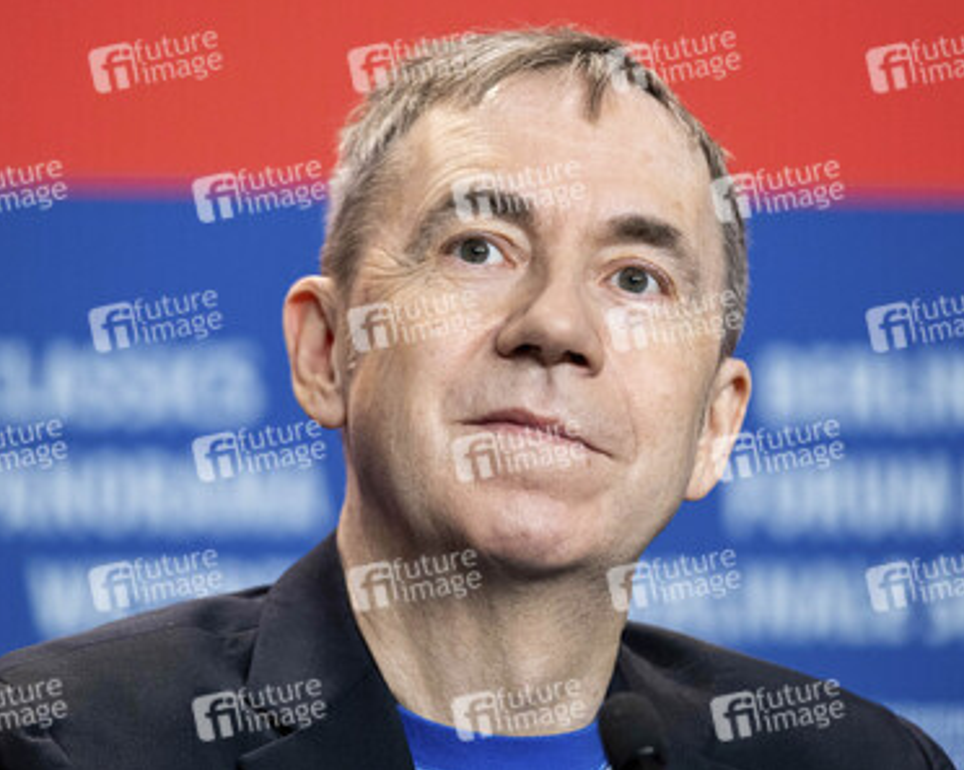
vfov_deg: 6.5
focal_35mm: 239
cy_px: 386
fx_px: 6813
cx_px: 450
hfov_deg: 8.1
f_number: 2.8
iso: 2000
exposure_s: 1/280
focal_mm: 140
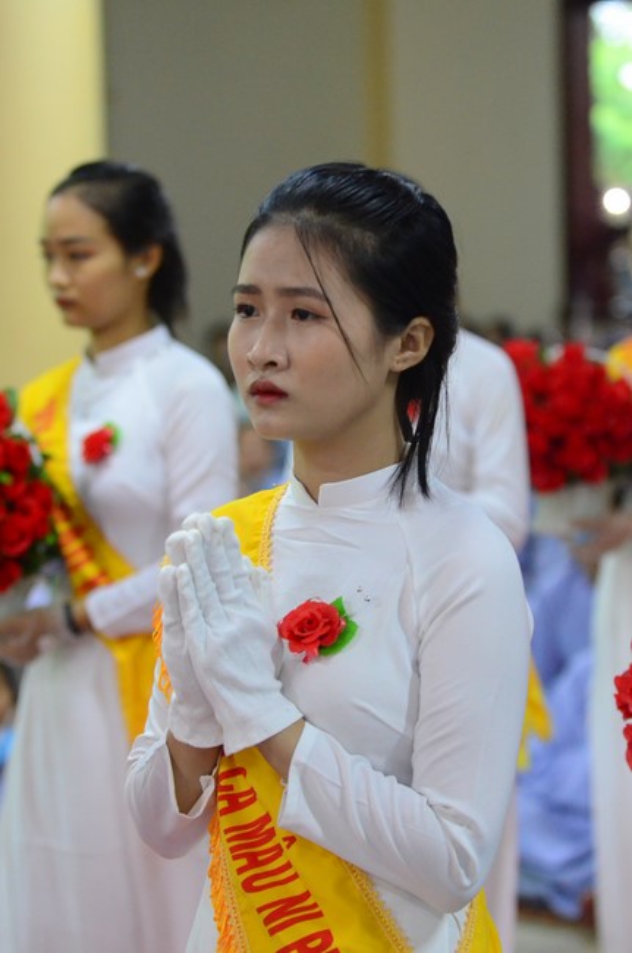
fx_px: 2775
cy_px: 476
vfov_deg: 19.5
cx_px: 316
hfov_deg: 13.0
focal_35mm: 105
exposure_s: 1/160
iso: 4000
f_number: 2.8
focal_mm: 70
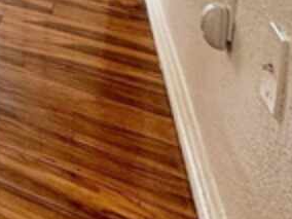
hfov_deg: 18.9
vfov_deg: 17.2
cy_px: -216
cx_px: -291
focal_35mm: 63
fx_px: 531
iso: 80
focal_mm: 2.22
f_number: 2.2
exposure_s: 1/120
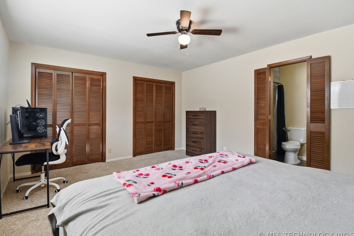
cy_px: 115
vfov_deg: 73.8
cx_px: 182
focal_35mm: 16
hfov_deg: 96.7
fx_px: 157
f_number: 9
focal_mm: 10
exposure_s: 1/60
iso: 250
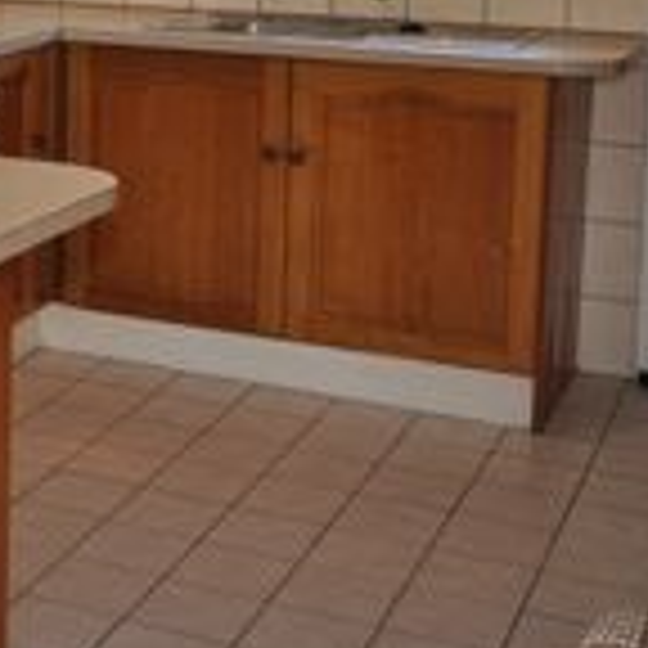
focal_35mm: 83
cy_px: 43
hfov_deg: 19.7
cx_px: -126
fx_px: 1758
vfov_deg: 20.4
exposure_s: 1/60
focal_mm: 20
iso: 500
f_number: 5.6
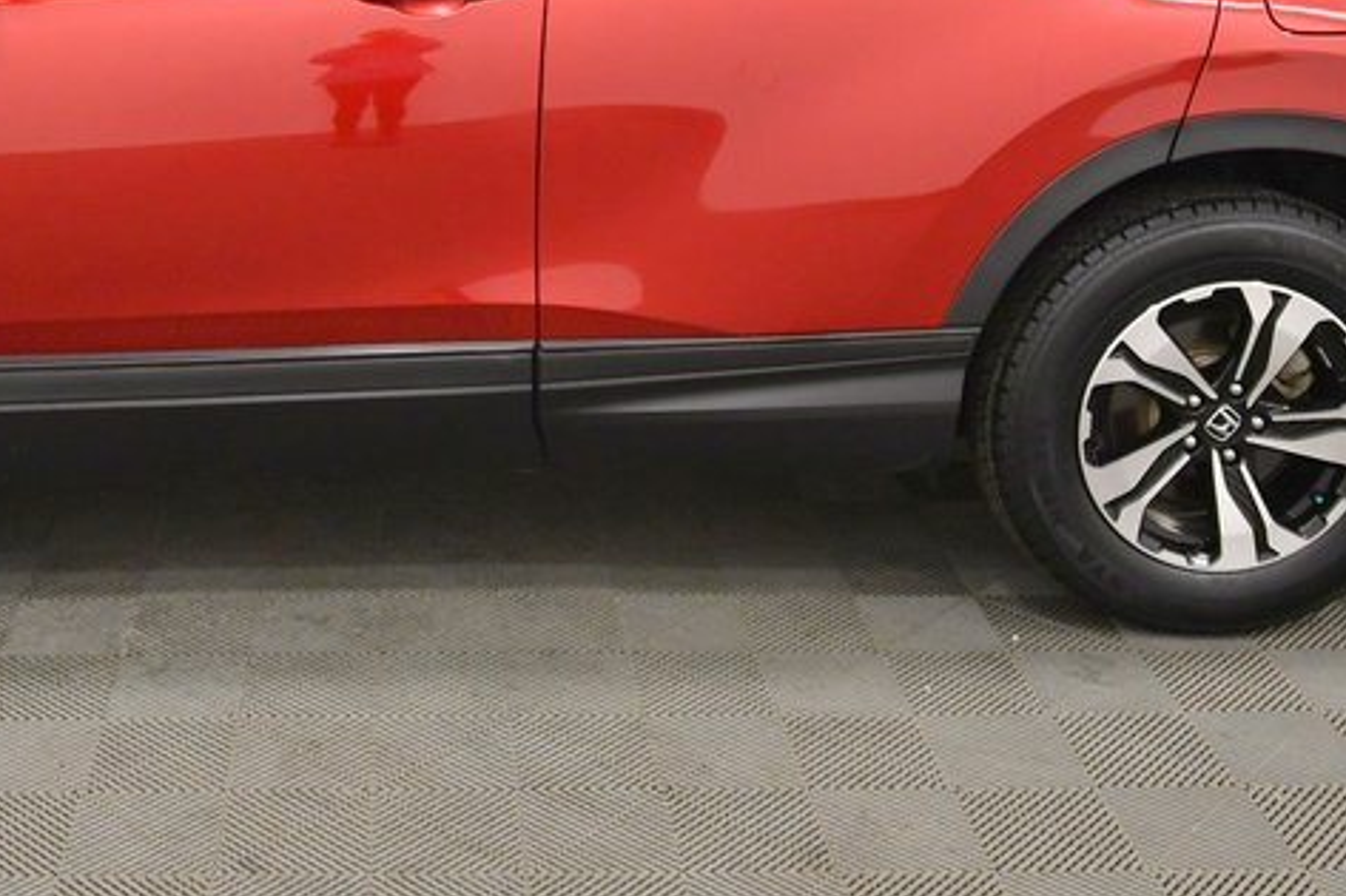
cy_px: 121
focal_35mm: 52
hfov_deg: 37.7
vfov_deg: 25.3
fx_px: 1943
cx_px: 418
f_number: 5.3
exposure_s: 1/125
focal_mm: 16
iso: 1100
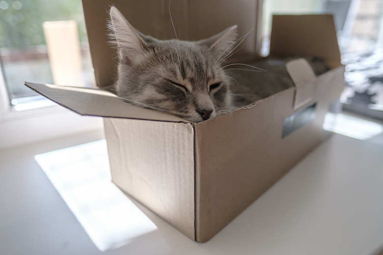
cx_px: 192
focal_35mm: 24
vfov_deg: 53.1
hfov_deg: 73.7
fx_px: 255
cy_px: 128
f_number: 2
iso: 640
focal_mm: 16
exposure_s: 1/1800
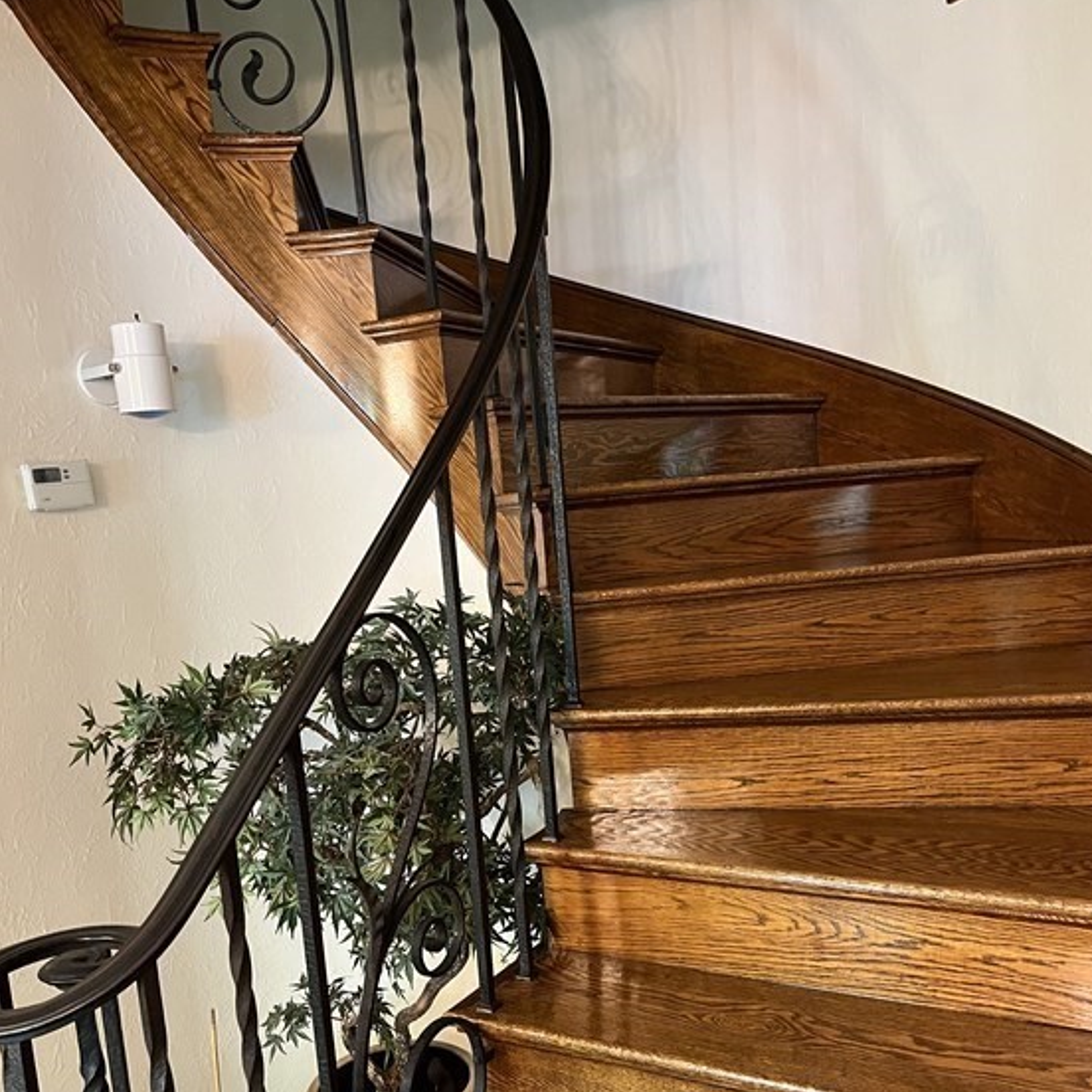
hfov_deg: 51.1
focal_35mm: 32
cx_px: 552
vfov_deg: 50.6
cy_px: 682
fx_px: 1142
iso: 500
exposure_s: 1/40
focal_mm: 5.1
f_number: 1.6
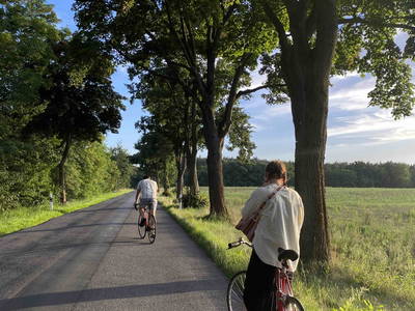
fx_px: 312
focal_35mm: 26
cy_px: 156
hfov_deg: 67.3
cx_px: 208
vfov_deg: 53.1
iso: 32
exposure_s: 1/215
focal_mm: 4.25
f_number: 1.8
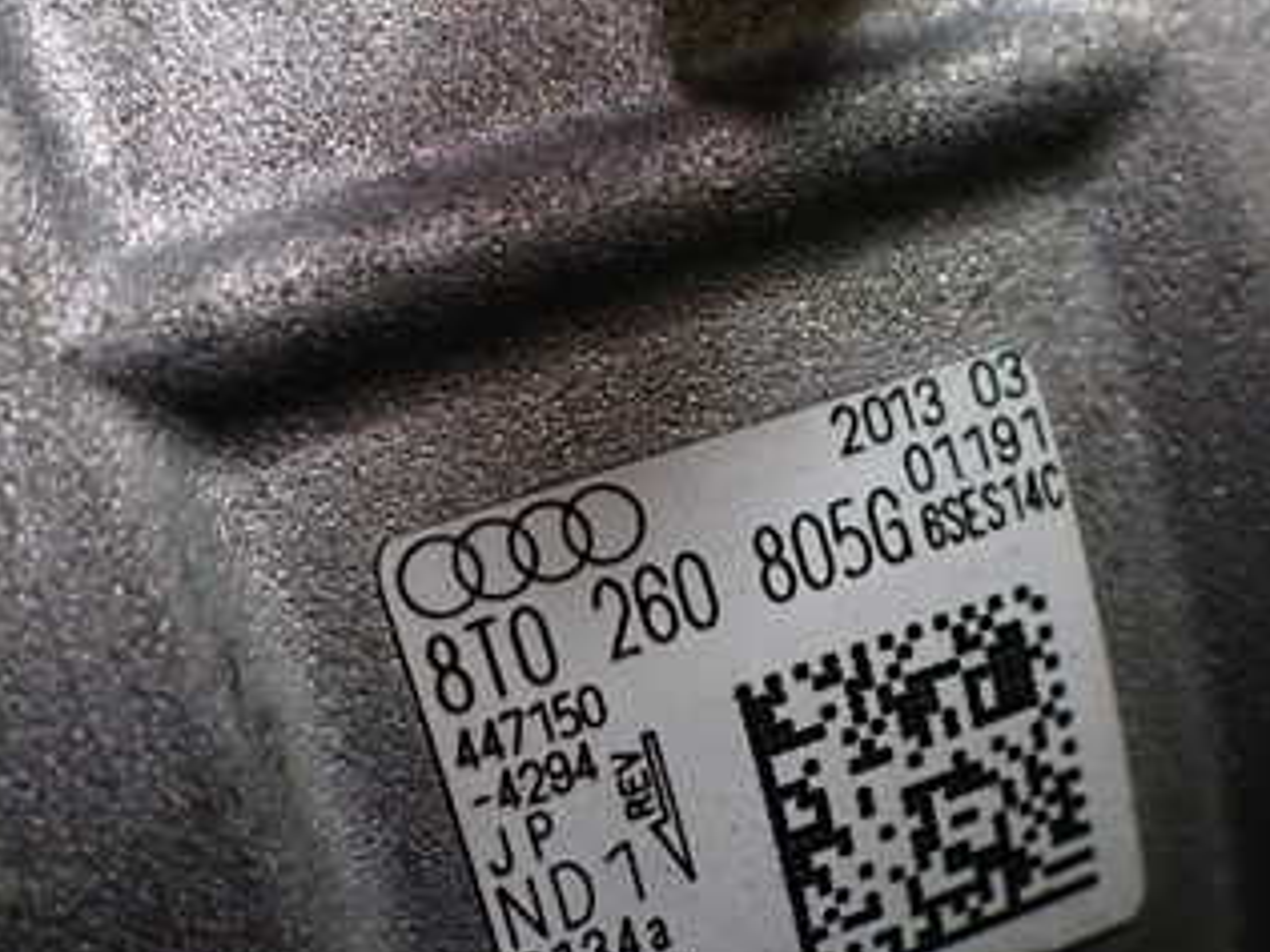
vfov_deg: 25.2
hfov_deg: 33.7
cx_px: 715
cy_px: 759
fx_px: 2091
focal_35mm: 57
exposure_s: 1/125
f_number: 2.3
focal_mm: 5.4
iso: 640
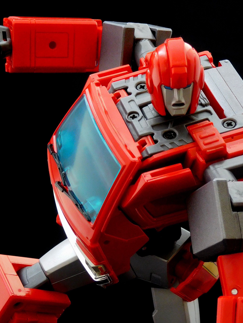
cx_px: 105
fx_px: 767
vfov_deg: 23.6
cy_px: 245
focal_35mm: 82
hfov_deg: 18.0
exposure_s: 1
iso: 200
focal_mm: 8
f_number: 4
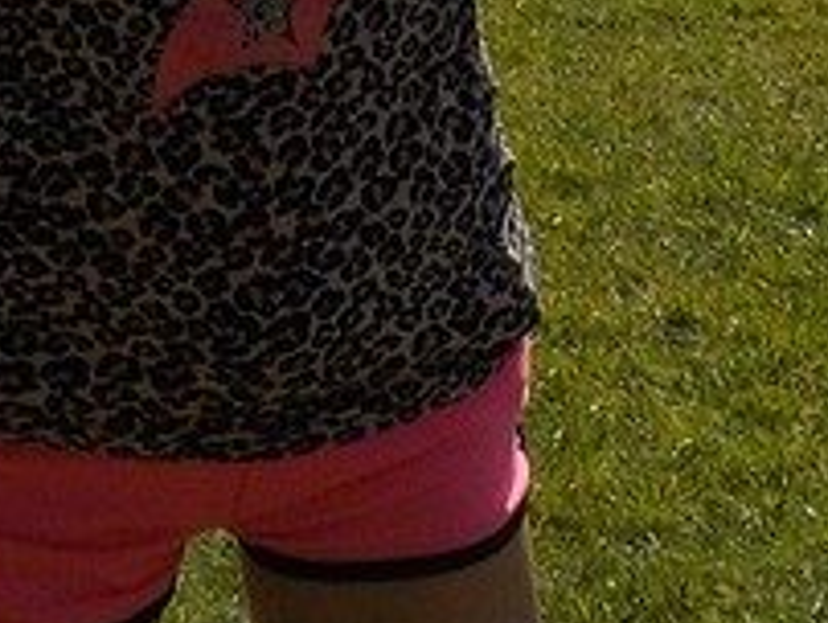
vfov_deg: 9.0
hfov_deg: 12.9
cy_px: -754
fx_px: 3640
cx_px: 590
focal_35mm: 152
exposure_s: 1/500
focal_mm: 4.1
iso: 125
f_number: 6.6
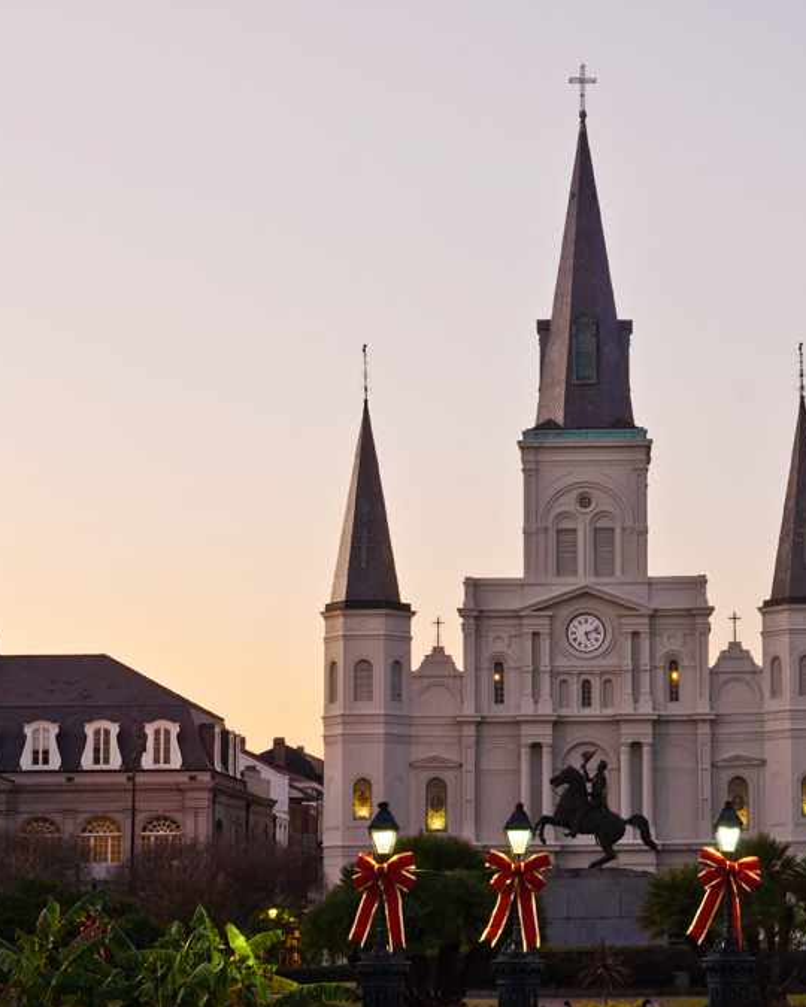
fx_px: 2854
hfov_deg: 16.0
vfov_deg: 20.0
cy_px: 504
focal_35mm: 96
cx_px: 585
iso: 125
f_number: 11
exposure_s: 1/4
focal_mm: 45
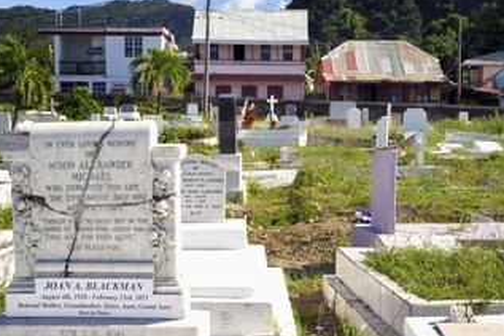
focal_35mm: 61
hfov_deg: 32.9
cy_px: 166
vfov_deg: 22.2
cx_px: 258
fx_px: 854
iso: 200
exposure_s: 1/250
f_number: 16
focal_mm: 46
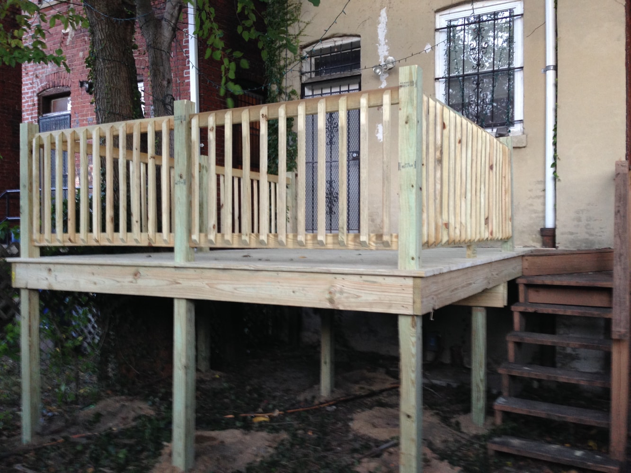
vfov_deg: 43.0
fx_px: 602
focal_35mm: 33
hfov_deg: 55.3
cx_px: 316
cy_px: 236
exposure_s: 1/20
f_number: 2.4
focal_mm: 4.12
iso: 100
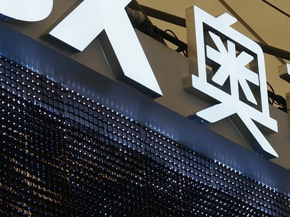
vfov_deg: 7.0
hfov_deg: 9.3
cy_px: 19
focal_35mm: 213
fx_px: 1783
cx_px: 149
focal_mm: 27
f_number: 5.5
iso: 200
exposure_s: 1/160
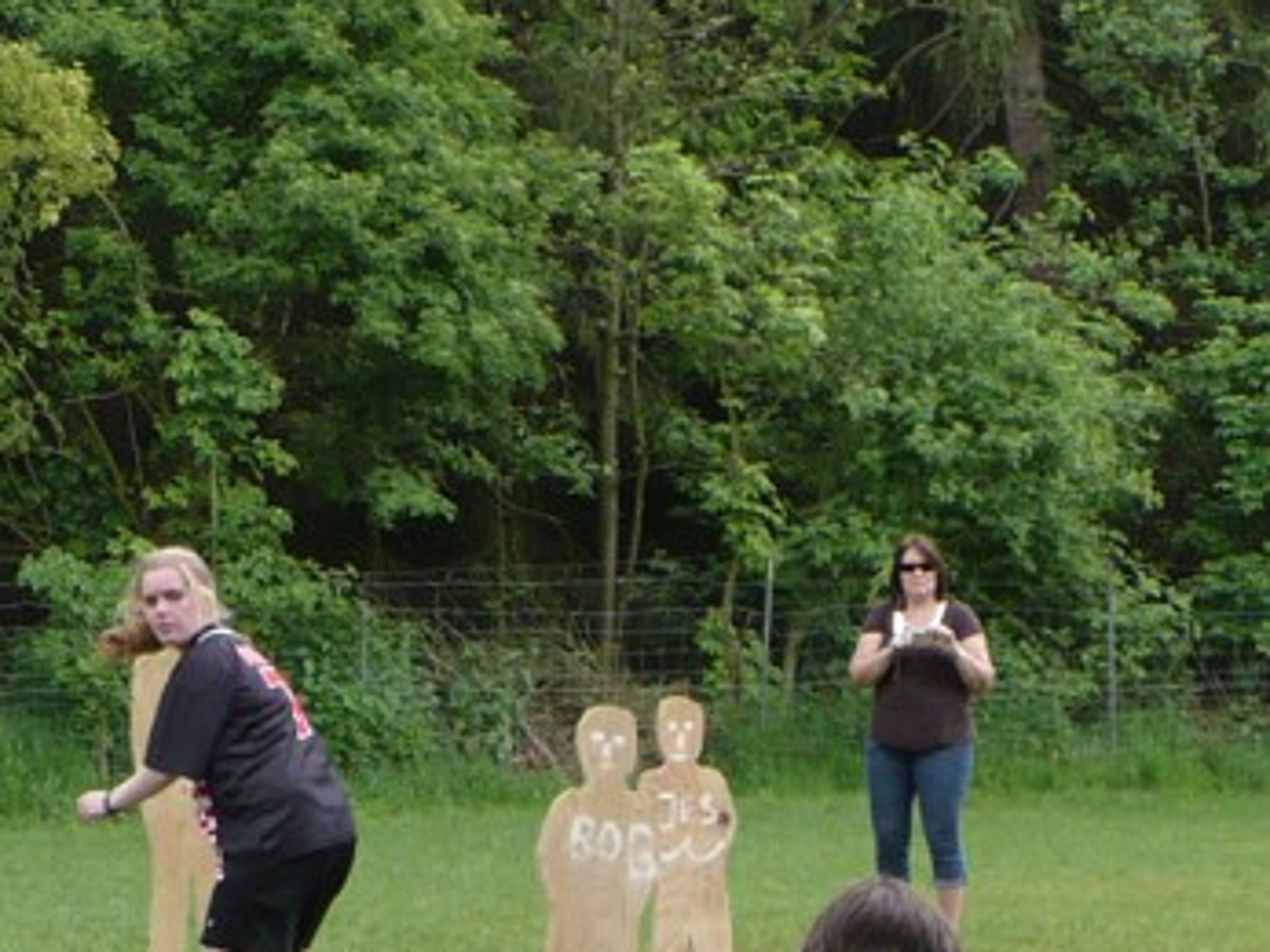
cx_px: 1369
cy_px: 1483
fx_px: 4694
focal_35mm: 128
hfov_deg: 15.0
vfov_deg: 11.1
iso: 100
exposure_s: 1/320
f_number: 2.8
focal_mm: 6.1
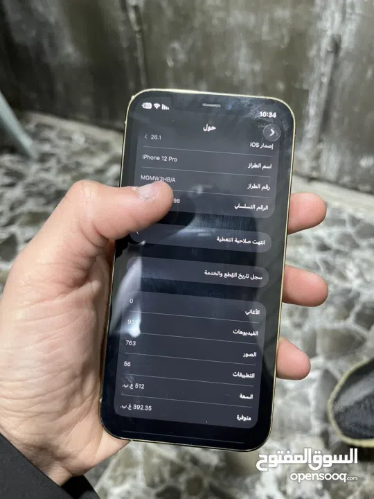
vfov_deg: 67.3
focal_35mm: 26
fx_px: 375
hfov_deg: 53.1
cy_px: 250
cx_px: 187
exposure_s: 1/60
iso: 500
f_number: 1.6
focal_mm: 5.1
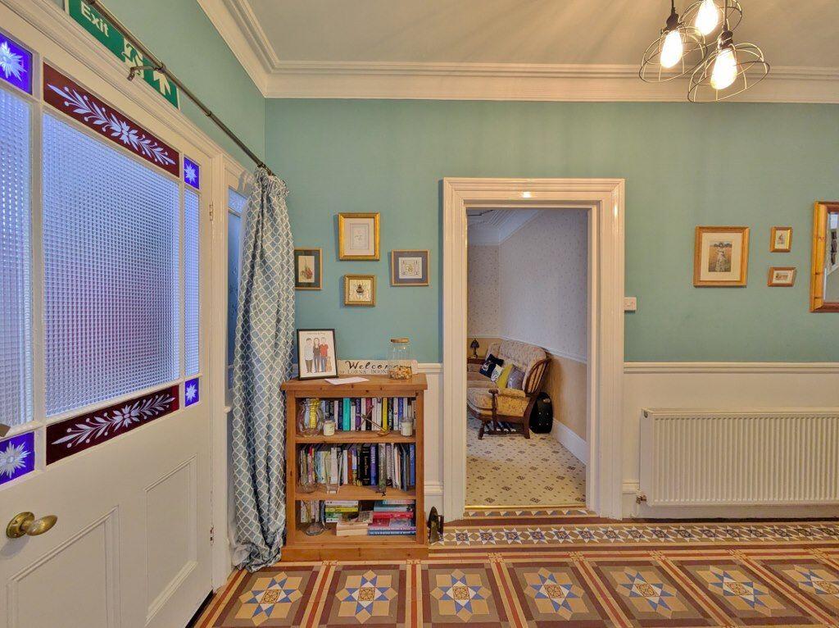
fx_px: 339
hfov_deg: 102.1
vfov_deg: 85.6
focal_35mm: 14
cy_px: 314
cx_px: 420
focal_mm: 1.83
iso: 230
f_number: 2.2
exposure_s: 1/50
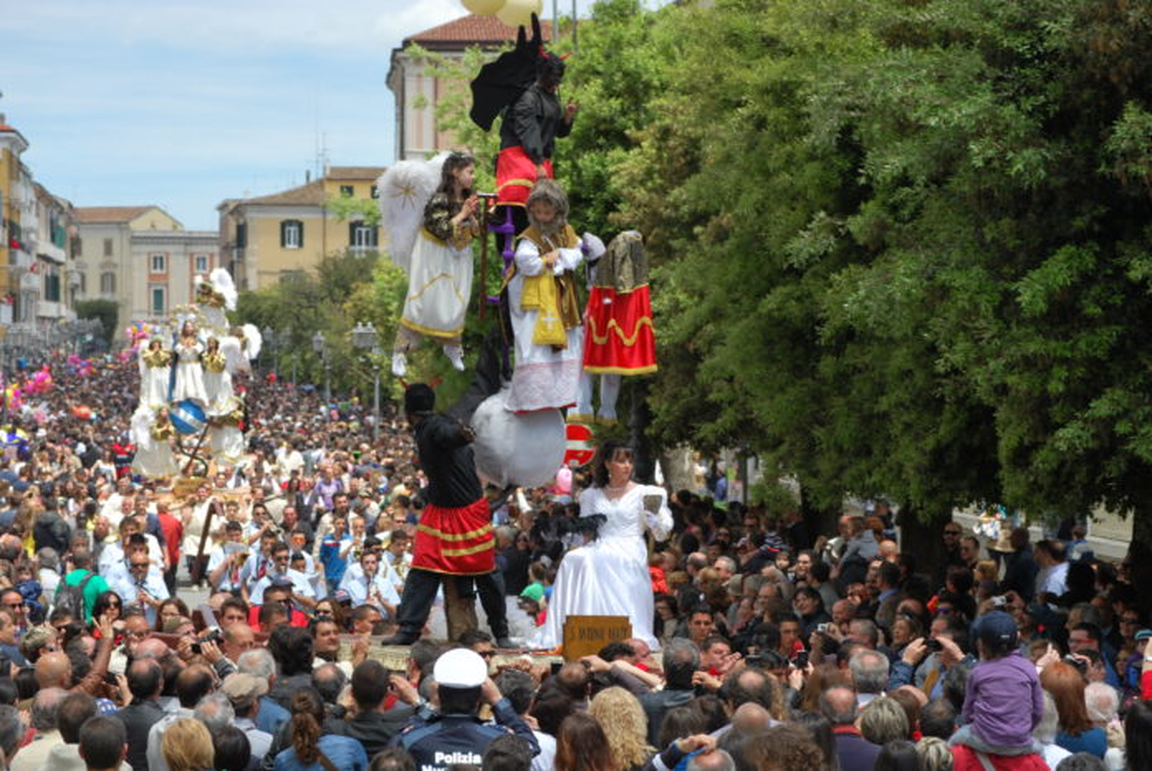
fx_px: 4133
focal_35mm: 129
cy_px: 386
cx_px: 576
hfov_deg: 15.9
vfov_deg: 10.7
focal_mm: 86
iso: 100
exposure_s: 1/200
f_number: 8
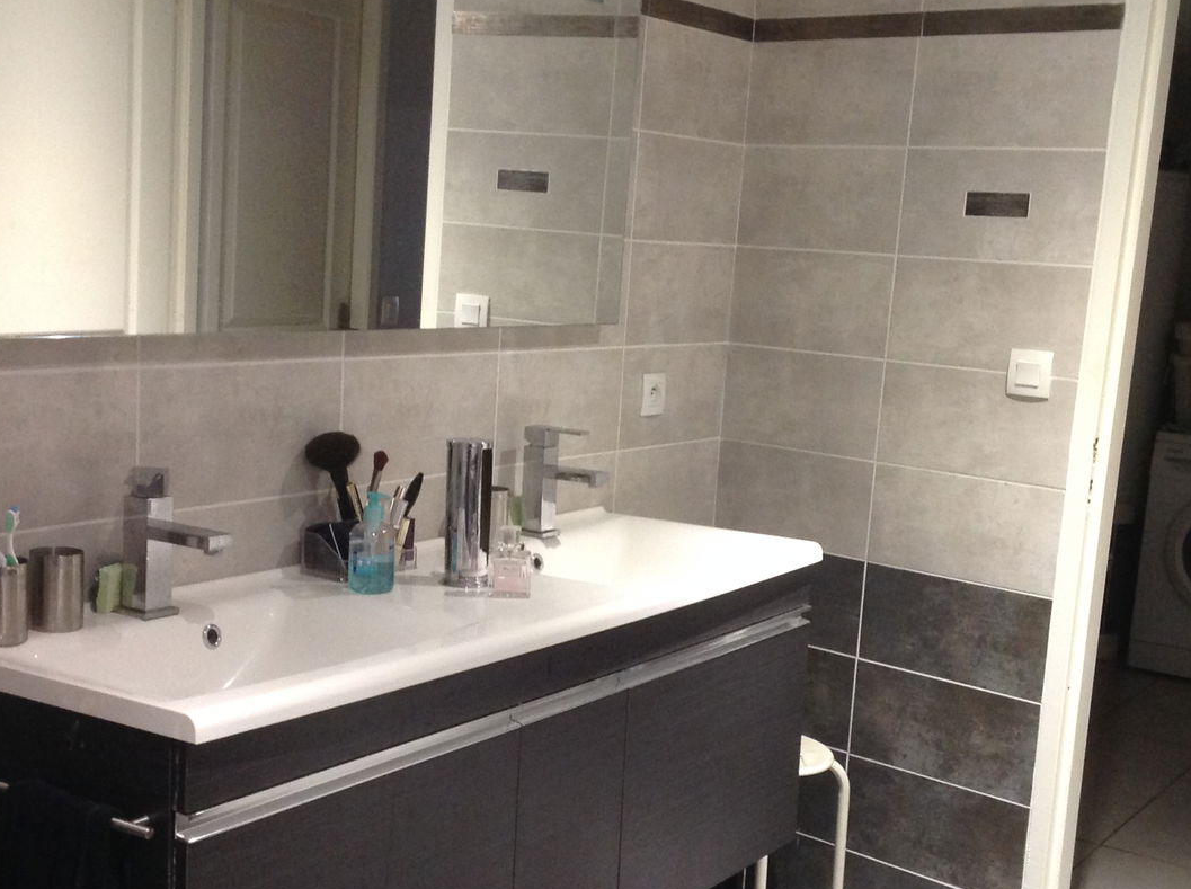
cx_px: 597
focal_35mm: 53
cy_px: 531
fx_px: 1820
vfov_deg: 27.4
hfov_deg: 36.2
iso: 200
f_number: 2.4
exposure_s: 1/15
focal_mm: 4.28
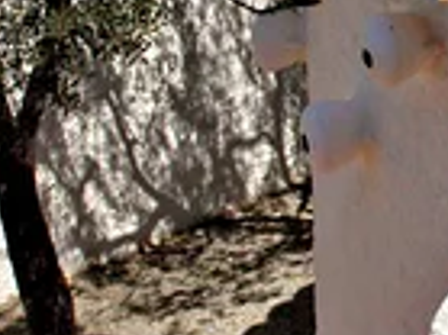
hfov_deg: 9.9
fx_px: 2147
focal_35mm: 166
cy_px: -491
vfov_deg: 8.2
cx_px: 1193
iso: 200
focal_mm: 20
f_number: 5.6
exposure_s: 1/1000
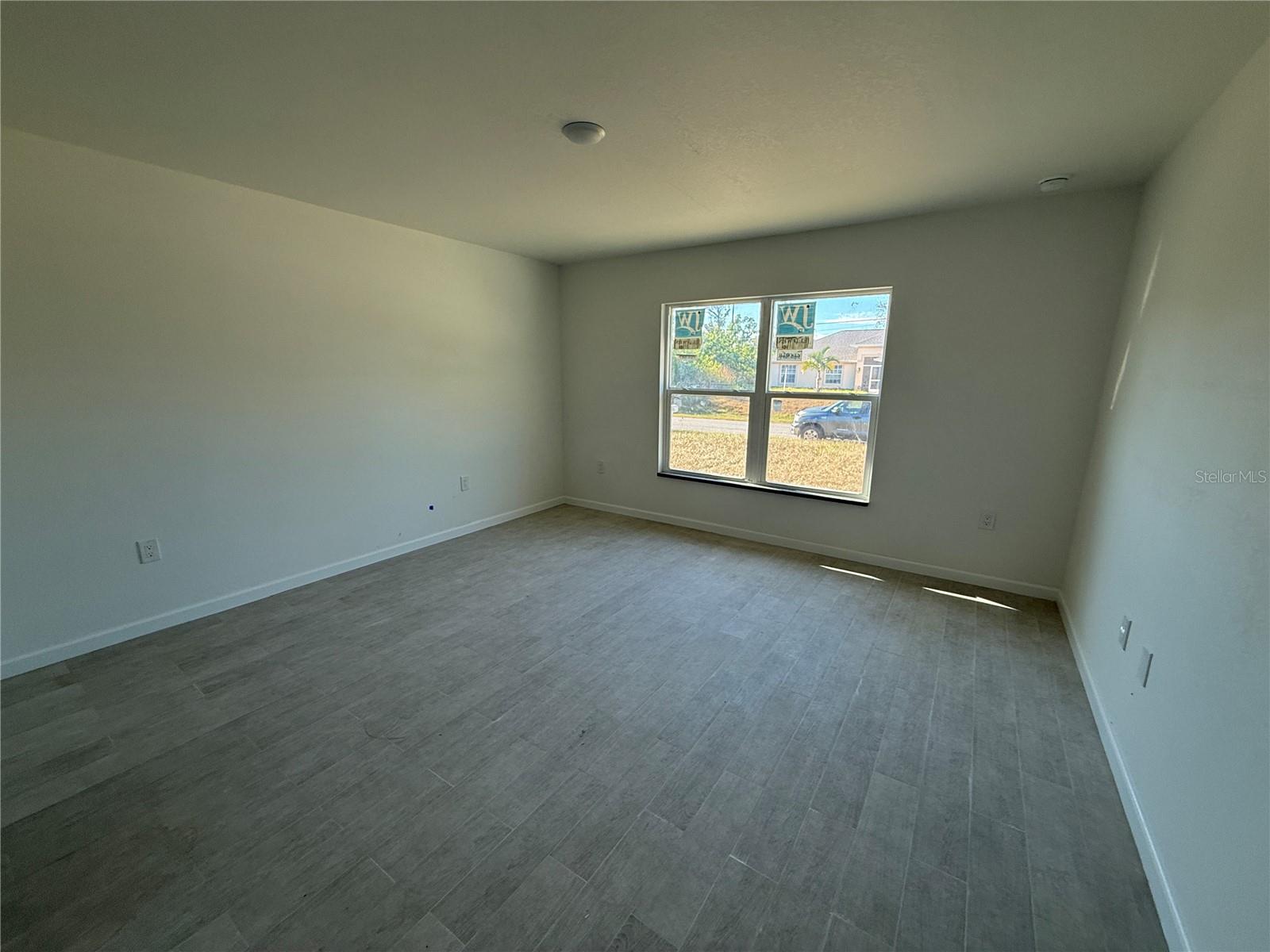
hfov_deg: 102.1
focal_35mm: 14
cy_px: 476
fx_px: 514
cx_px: 635
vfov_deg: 85.7
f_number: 2.2
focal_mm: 2.22
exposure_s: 1/120
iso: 80
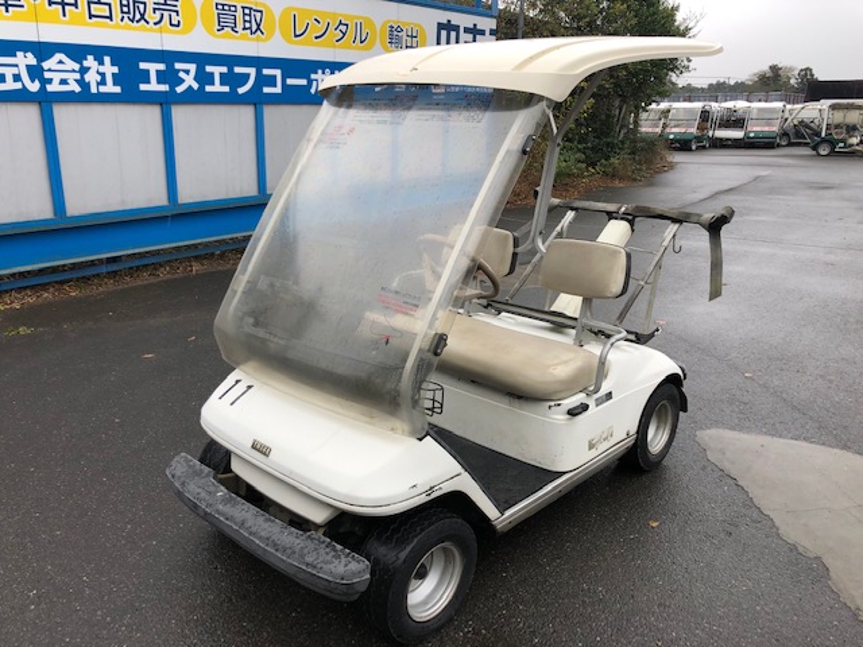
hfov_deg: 63.4
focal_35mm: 28
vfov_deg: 49.7
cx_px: 432
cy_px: 324
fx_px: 698
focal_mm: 4
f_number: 1.8
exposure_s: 1/337
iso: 20
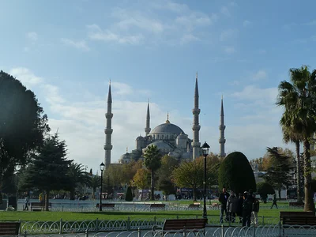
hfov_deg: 34.9
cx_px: 158
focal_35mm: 55
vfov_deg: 26.6
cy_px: 118
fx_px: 502
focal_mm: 9.1
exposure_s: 1/500
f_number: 5.6
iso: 125
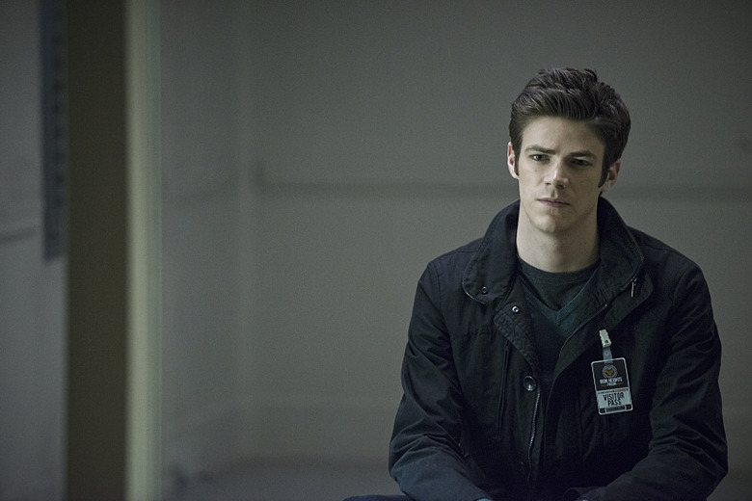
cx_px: 376
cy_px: 250
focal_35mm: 200
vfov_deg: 6.9
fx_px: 4177
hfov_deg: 10.3
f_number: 2.8
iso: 3200
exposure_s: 1/80
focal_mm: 200
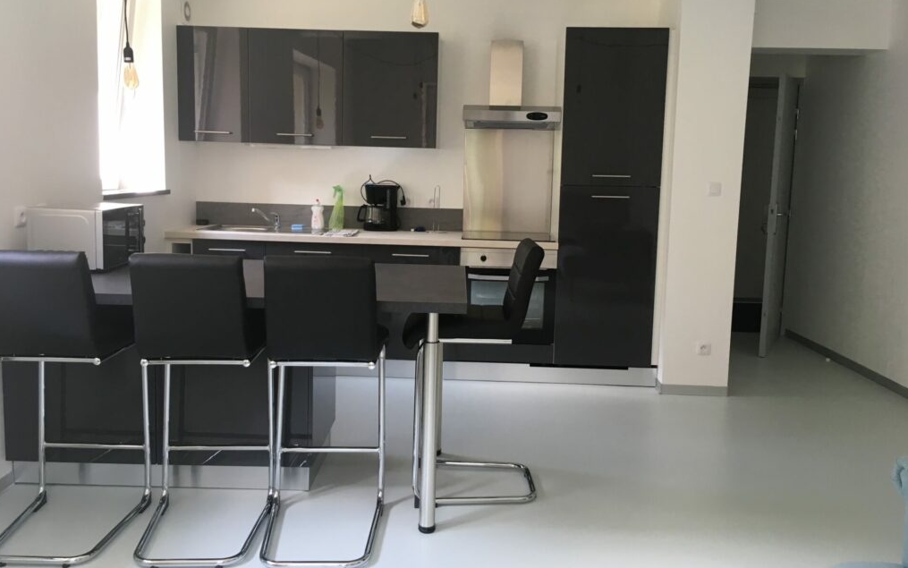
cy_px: 253
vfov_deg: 40.6
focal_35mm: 31
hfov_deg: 61.2
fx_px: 767
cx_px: 454
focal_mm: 4.15
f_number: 2.2
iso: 32
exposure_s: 1/33
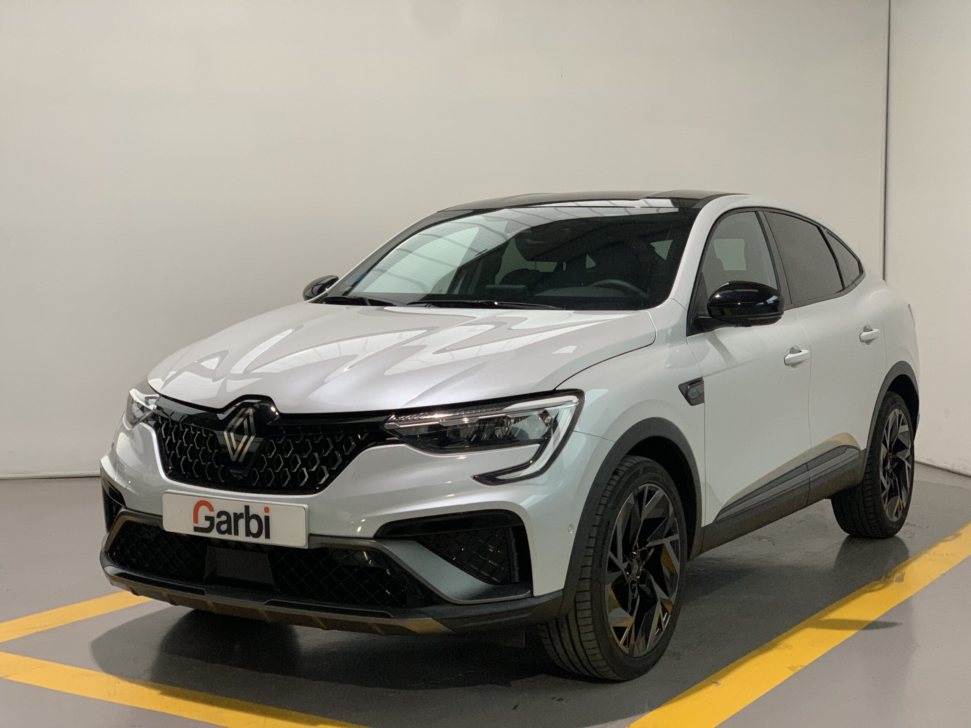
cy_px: 364
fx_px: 1459
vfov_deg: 28.0
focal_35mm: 52
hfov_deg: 36.8
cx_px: 486
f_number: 2.4
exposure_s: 1/60
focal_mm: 6
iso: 200
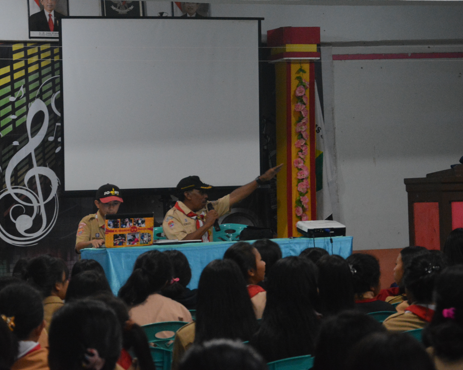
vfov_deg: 14.5
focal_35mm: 106
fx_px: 1453
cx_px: 206
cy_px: 163
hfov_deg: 18.1
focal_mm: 52
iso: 3200
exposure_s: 1/20
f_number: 5
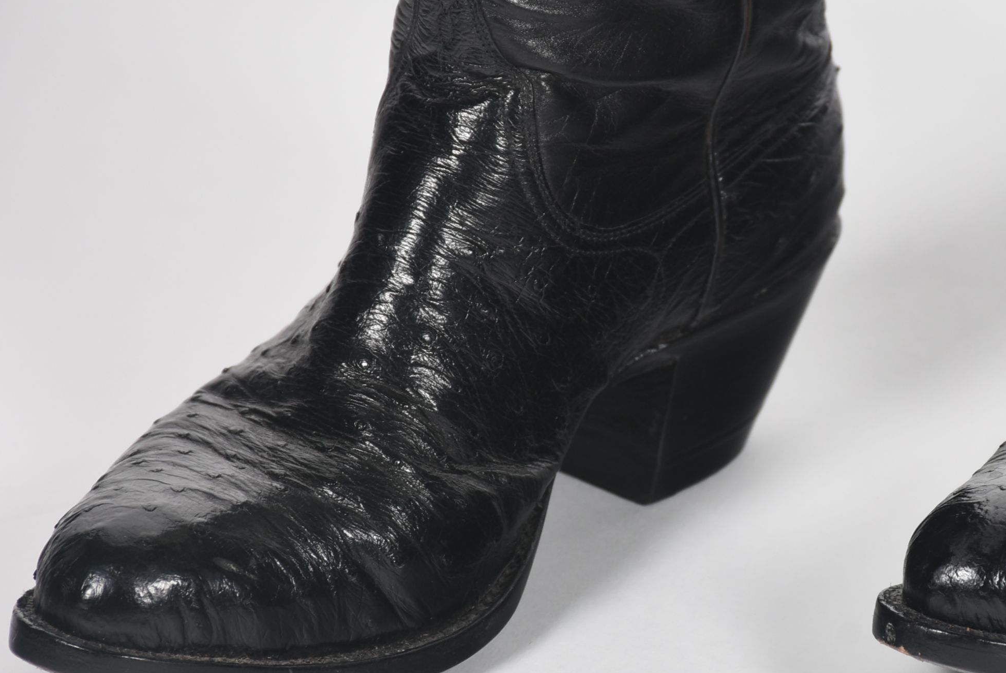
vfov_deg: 4.3
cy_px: 376
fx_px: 9032
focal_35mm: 323
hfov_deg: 6.4
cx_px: 747
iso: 200
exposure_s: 1/125
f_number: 9
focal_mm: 140
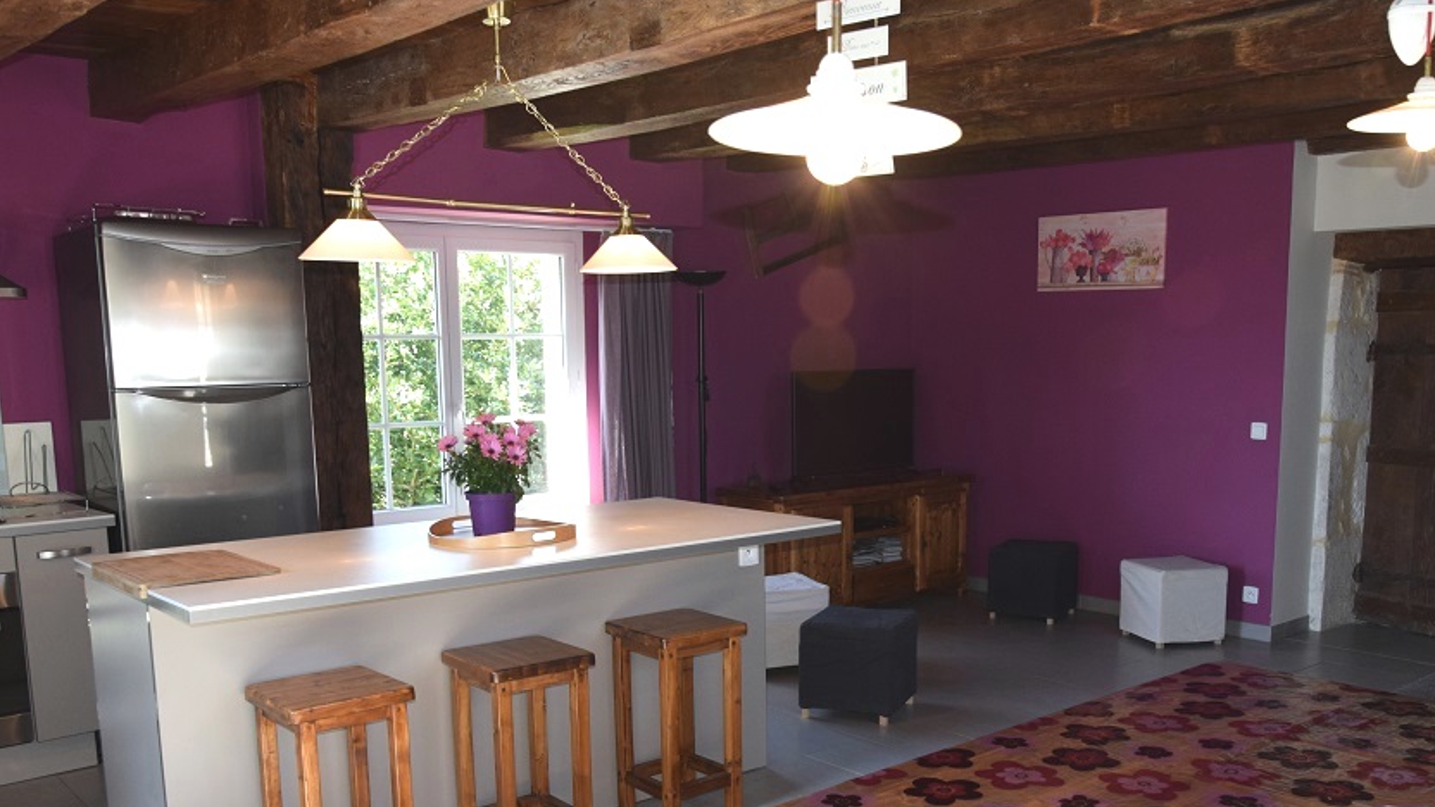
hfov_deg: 57.8
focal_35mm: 34
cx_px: 807
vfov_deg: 34.3
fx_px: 1294
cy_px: 554
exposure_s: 1/100
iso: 800
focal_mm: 18
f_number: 5
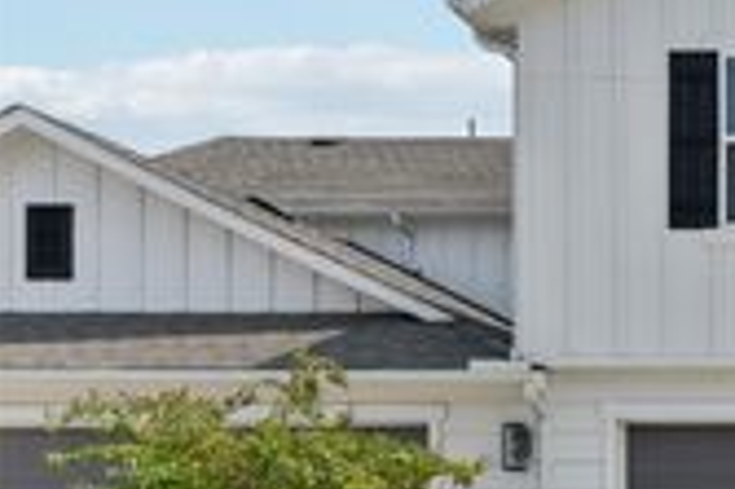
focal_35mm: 66
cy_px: 520
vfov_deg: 19.8
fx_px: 1346
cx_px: 1096
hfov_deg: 24.1
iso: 100
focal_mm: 22
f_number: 8
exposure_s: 1/400
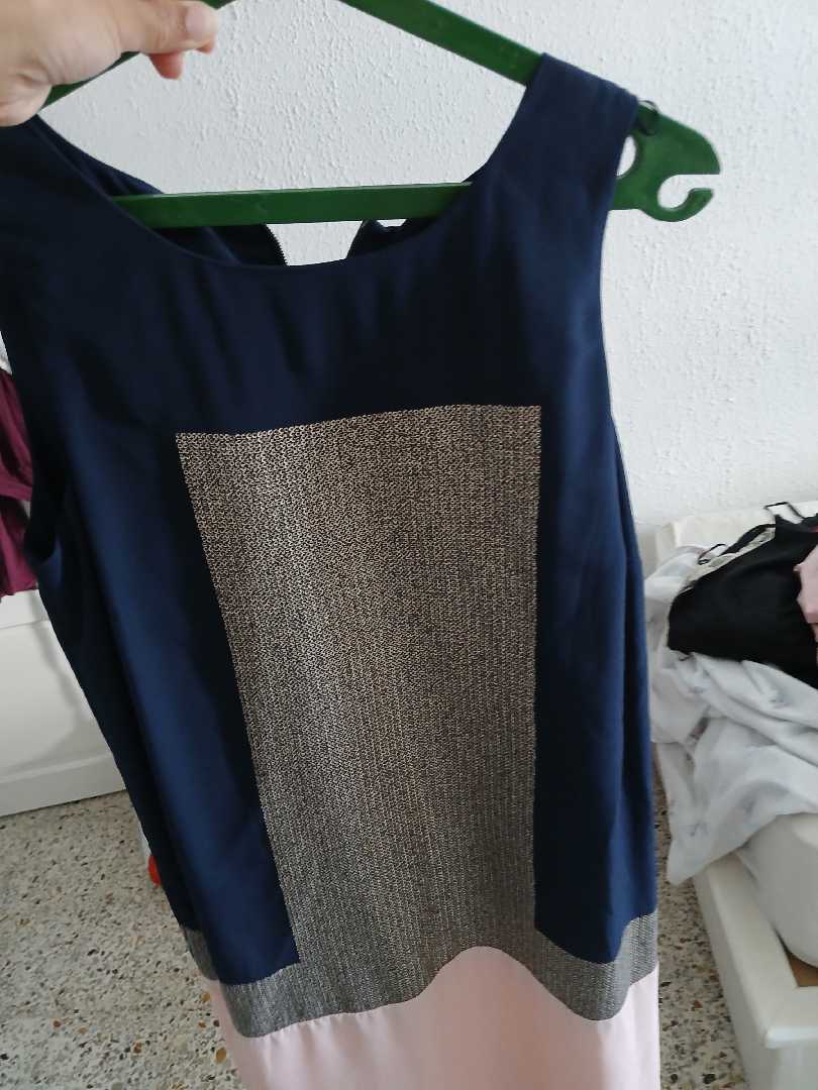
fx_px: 819
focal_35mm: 26
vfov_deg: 67.3
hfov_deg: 53.1
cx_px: 409
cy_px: 545
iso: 400
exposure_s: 1/25.1
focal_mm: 3.98
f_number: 1.8
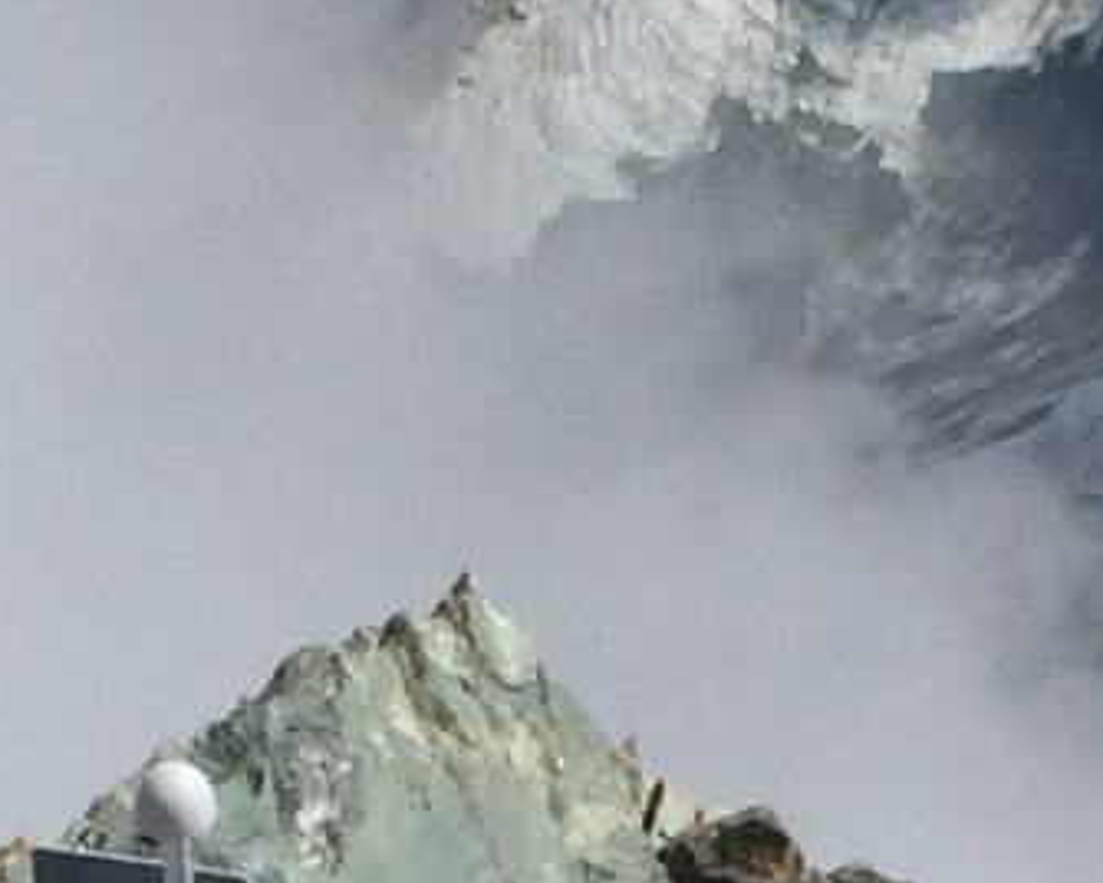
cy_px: 1285
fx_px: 7051
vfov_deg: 7.1
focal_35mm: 216
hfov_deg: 8.9
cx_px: 405
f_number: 2.2
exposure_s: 1/6849
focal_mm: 4.15
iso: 32
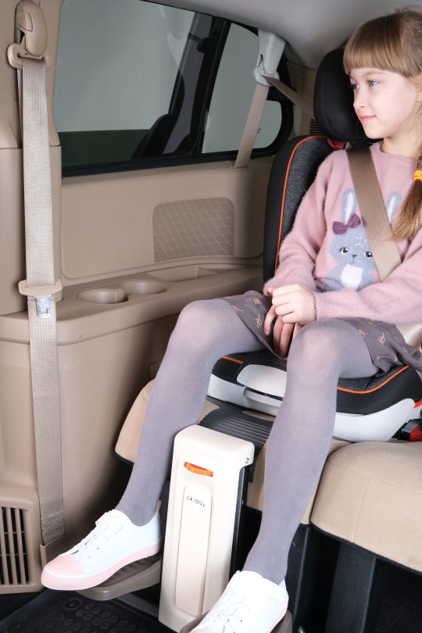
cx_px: 254
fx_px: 738
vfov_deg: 46.3
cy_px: 345
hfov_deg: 31.8
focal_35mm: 42
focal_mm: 22.9
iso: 400
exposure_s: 1/60
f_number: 4.5
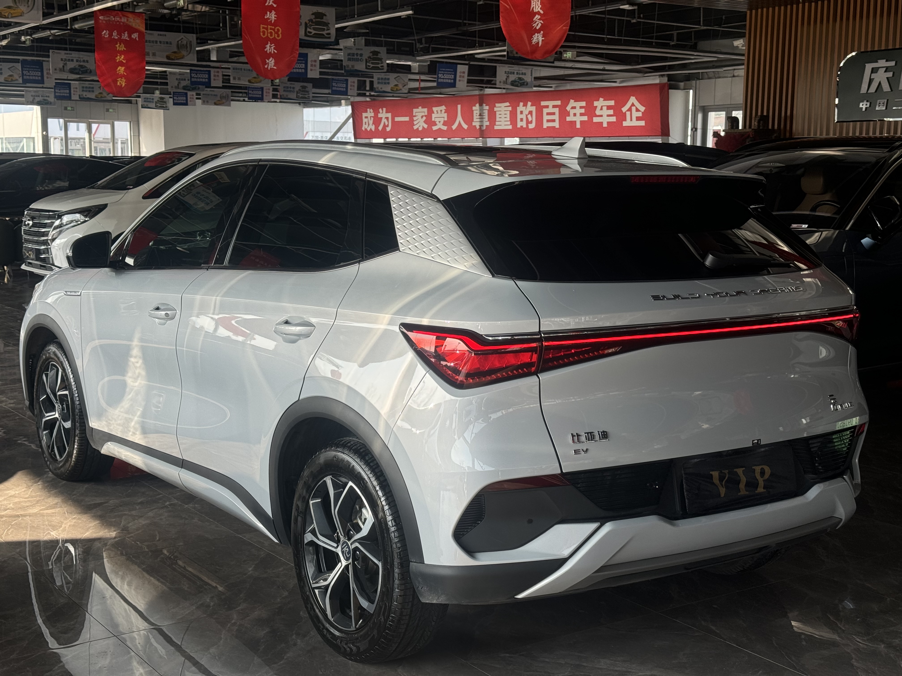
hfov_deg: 39.7
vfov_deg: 30.3
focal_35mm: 48
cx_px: 451
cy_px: 338
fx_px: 1251
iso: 64
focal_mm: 6.76
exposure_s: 1/394
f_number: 1.78
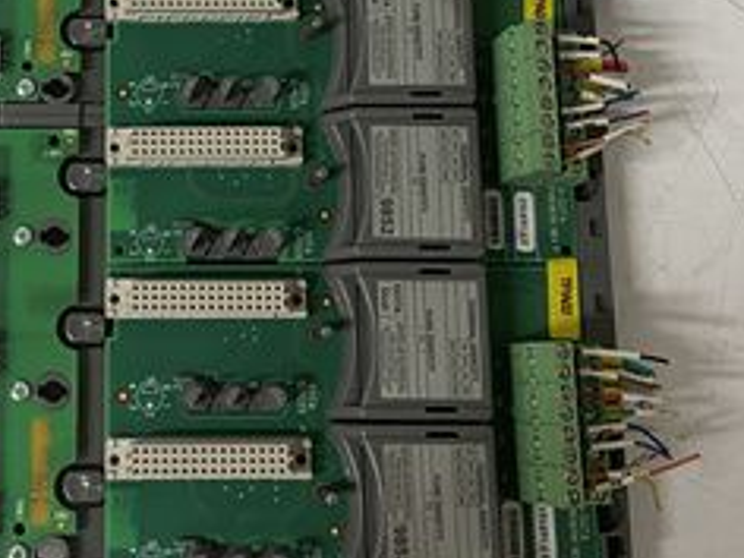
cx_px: 136
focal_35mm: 66
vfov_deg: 21.9
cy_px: 82
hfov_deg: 28.7
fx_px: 1419
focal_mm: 4.25
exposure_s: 1/50
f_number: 1.8
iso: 100
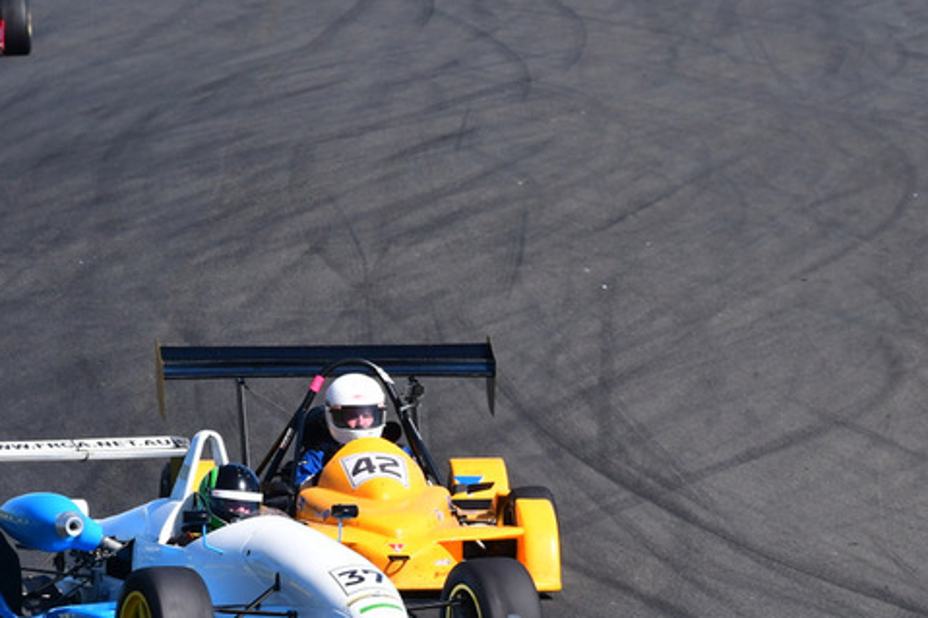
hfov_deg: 3.4
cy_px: 446
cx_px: 347
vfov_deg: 2.3
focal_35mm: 602
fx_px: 15512
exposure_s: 1/640
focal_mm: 240
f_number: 11
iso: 500
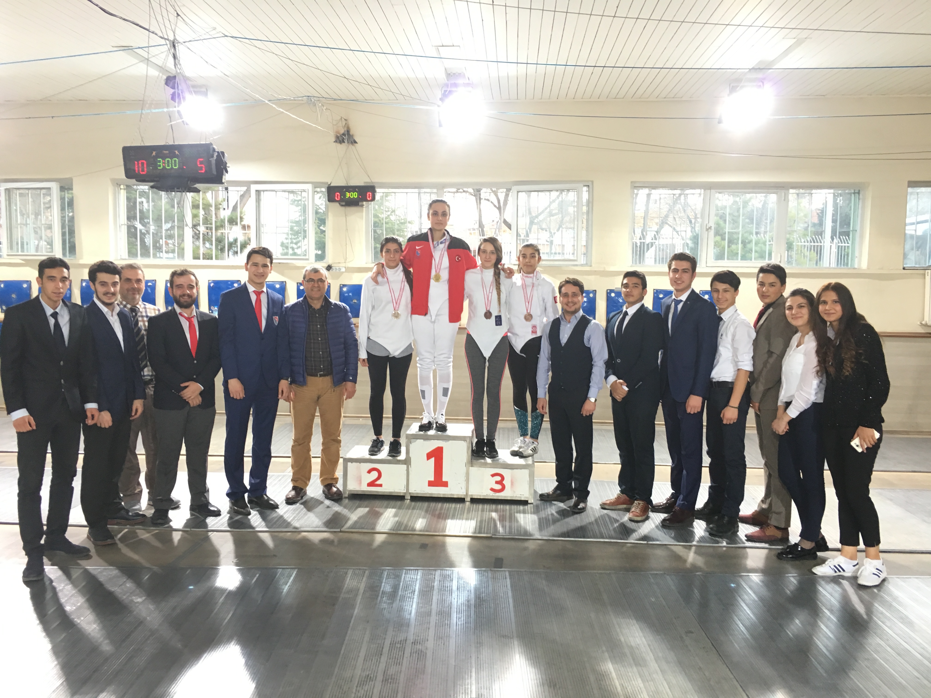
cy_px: 349
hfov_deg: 61.7
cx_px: 466
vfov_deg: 48.2
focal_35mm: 29
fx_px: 780
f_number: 2.2
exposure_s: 1/33
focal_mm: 4.15
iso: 125
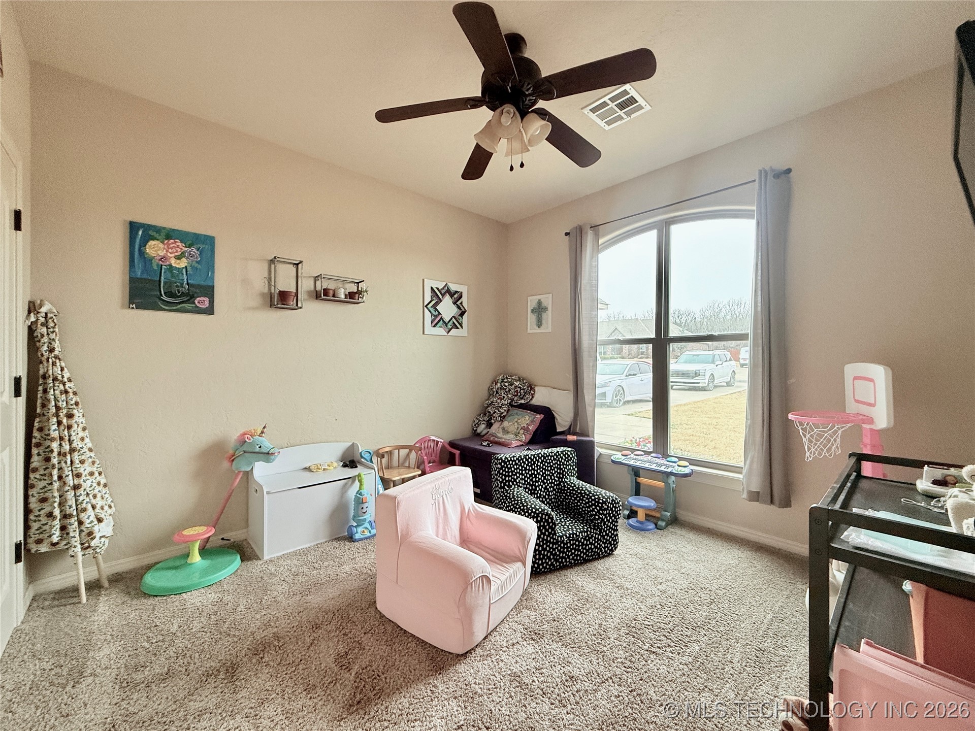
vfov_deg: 85.7
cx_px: 488
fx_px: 394
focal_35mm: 14
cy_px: 366
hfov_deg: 102.1
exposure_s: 1/120
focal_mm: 2.22
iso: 200
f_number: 2.2
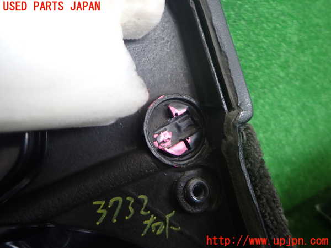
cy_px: 124
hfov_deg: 69.4
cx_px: 166
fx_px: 239
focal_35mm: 25
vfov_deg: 54.9
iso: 200
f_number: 2
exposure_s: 1/125
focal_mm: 4.5
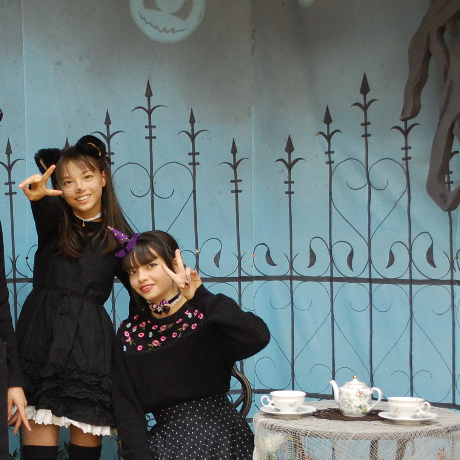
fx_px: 1323
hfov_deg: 19.5
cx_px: 91
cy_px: 302
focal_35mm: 88
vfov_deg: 19.7
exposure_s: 1/13
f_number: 4.5
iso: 800
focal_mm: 28
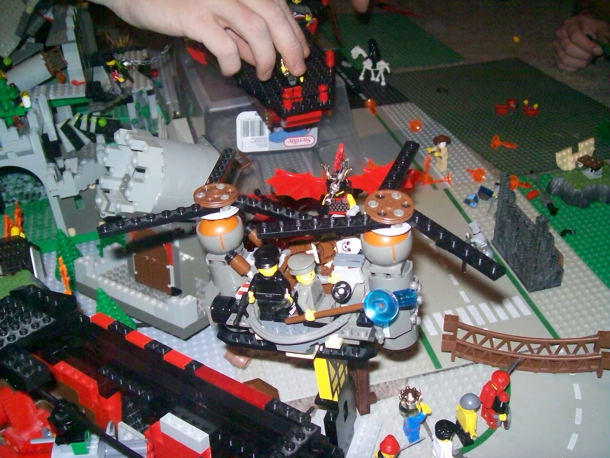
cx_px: 305
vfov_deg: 39.6
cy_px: 229
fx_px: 634
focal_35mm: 36
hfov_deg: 51.4
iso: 200
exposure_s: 1/128
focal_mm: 6
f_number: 2.7
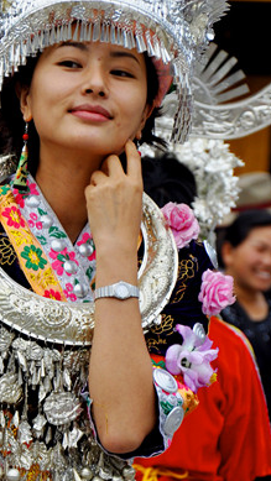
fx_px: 4329
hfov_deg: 3.6
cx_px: 54
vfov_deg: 6.4
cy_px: 385
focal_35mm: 339
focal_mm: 105
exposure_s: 1/80
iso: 200
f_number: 5.6
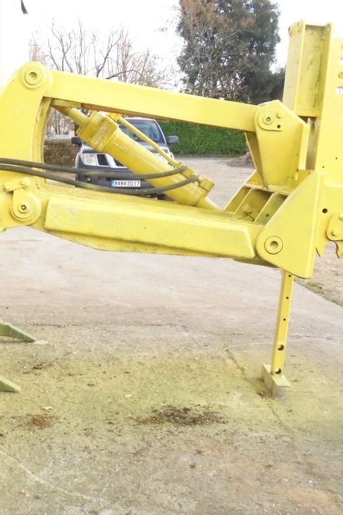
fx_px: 758
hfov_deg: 25.2
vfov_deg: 37.5
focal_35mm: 53
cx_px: 82
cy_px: 258
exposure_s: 1/50
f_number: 4.2
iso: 400
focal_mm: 6.9
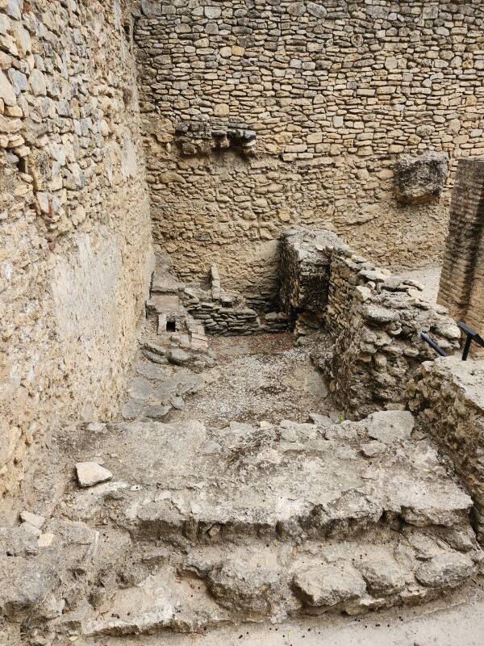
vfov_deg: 73.9
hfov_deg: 58.9
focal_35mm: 23
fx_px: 429
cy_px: 323
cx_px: 242
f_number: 1.8
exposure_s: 1/186
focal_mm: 5.54
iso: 25
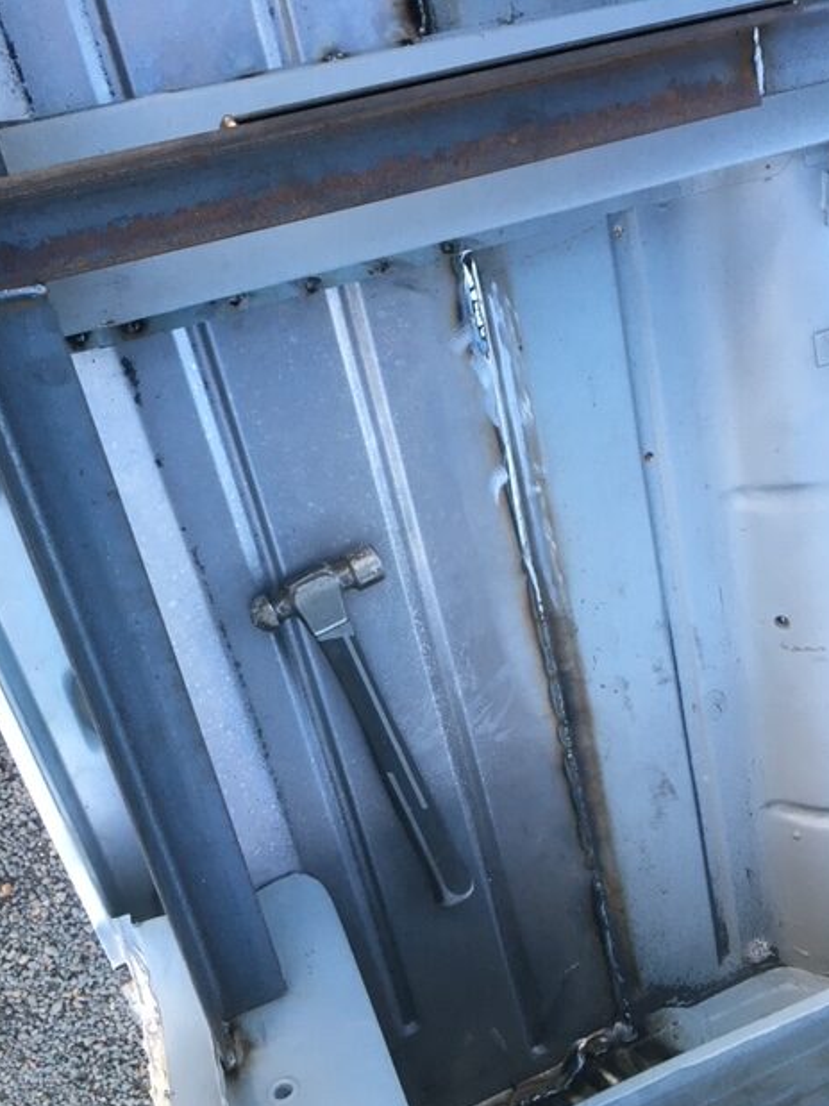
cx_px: 422
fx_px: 958
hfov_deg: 46.8
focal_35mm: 30
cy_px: 570
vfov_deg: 60.0
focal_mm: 4.15
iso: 100
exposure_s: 1/33
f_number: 2.2
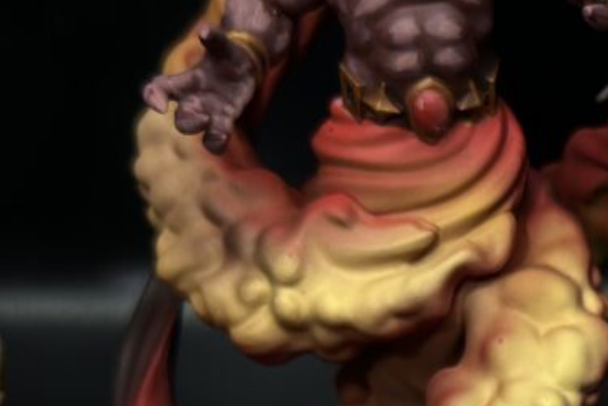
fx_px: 2315
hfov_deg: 14.2
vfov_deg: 9.7
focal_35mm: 137
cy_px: 623
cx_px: 833
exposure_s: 1/220
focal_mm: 6.86
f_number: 1.78
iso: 80
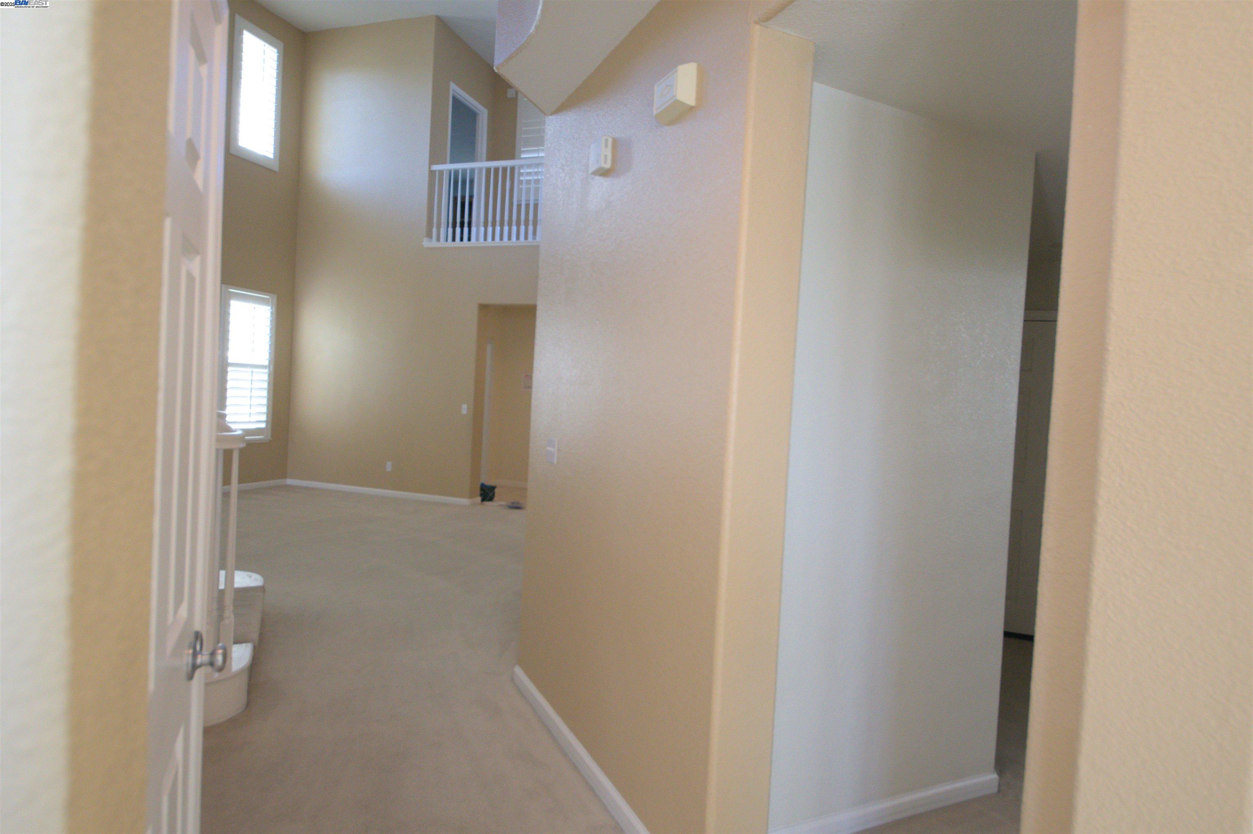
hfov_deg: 86.9
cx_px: 626
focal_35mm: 19
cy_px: 417
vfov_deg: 64.5
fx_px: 661
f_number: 5
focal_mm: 13
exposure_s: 1/125
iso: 1000
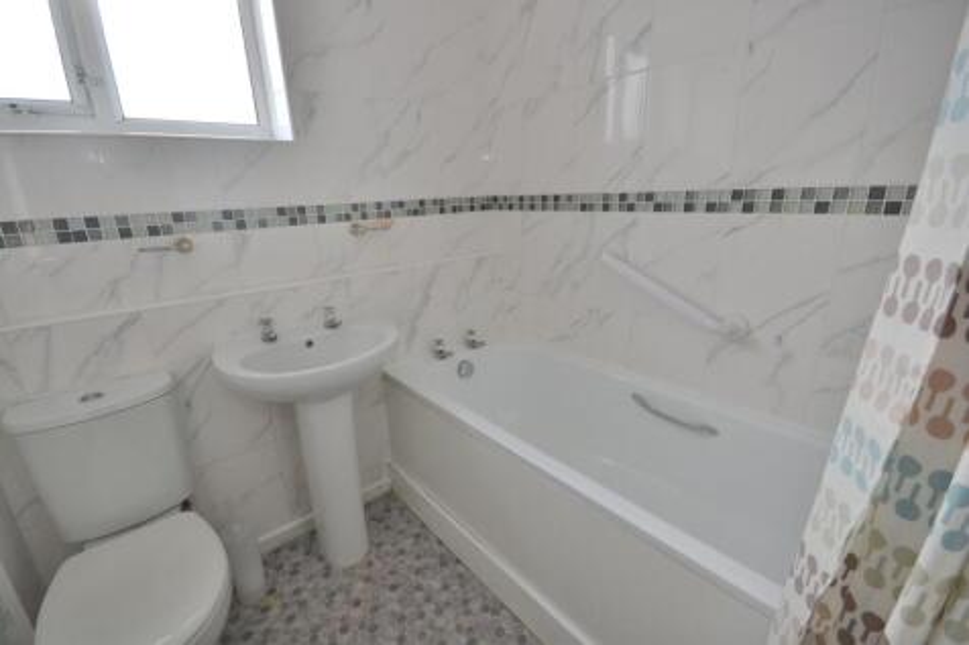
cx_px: 484
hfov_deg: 100.4
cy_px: 322
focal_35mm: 15
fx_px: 404
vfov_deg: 77.3
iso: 280
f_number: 5.6
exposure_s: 1/125
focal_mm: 10
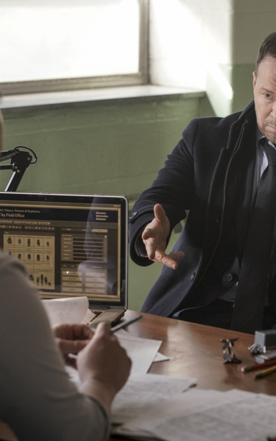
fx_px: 1577
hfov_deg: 10.0
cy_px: 220
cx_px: 238
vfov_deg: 15.9
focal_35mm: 131
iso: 2000
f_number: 4
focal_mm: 85
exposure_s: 1/250
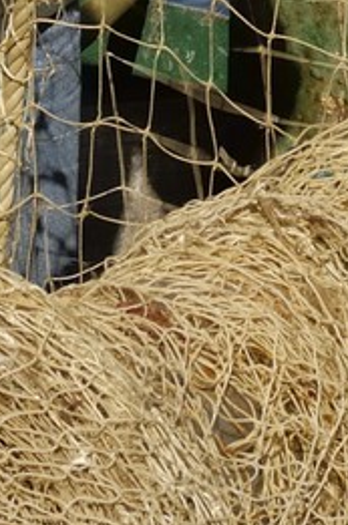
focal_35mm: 644
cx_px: -72
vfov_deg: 3.2
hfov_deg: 2.1
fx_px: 9375
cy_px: -774
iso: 100
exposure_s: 1/160
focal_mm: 70
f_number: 10
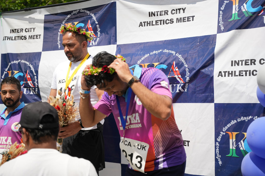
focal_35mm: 46
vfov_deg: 28.9
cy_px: 88
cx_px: 132
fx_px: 342
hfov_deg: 42.3
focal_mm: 46.5
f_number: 2.8
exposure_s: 1/6400
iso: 250
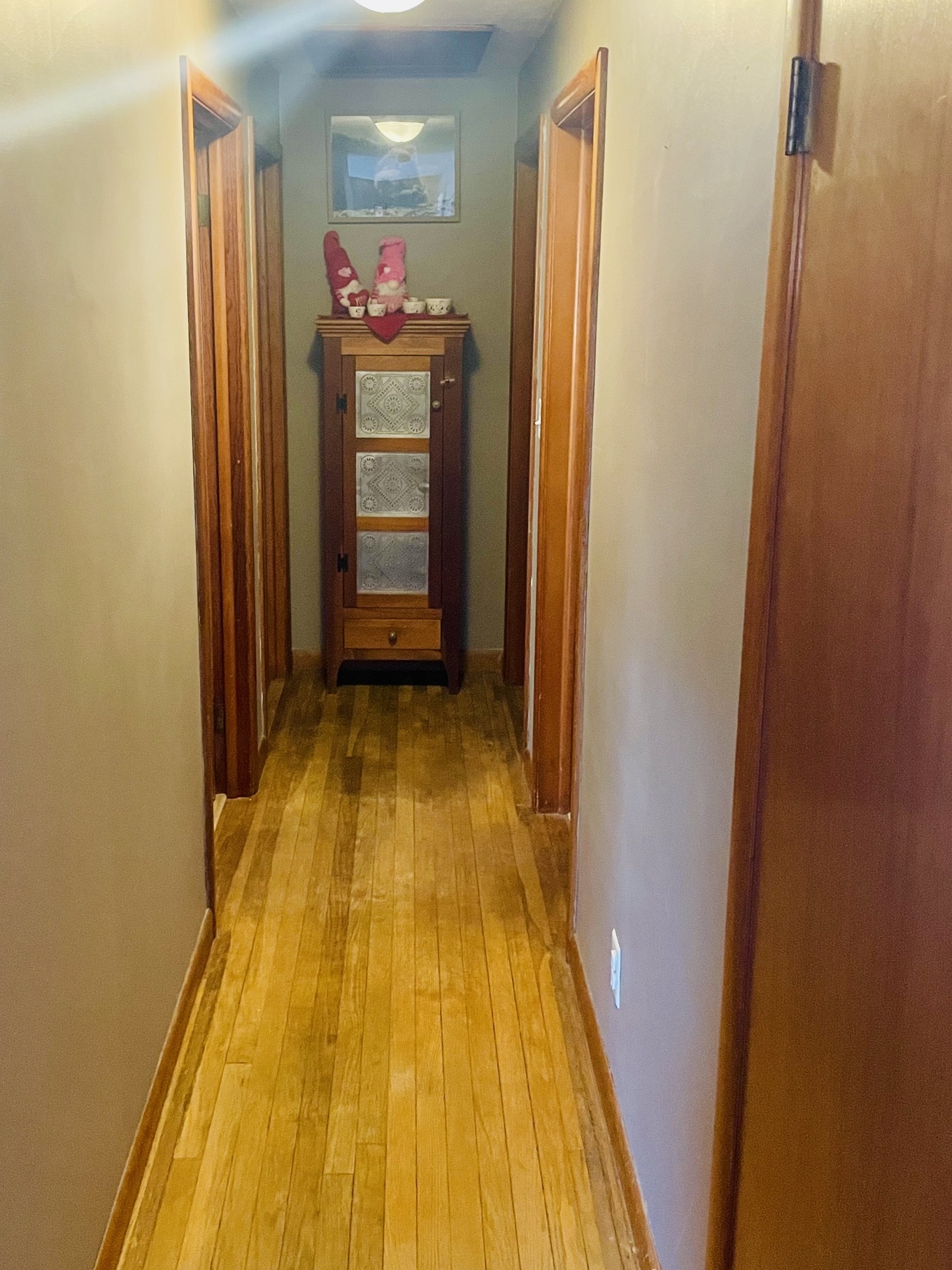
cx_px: 409
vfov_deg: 55.1
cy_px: 537
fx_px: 1210
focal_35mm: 33
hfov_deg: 42.8
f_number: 1.6
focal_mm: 4.2
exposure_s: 1/40
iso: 640
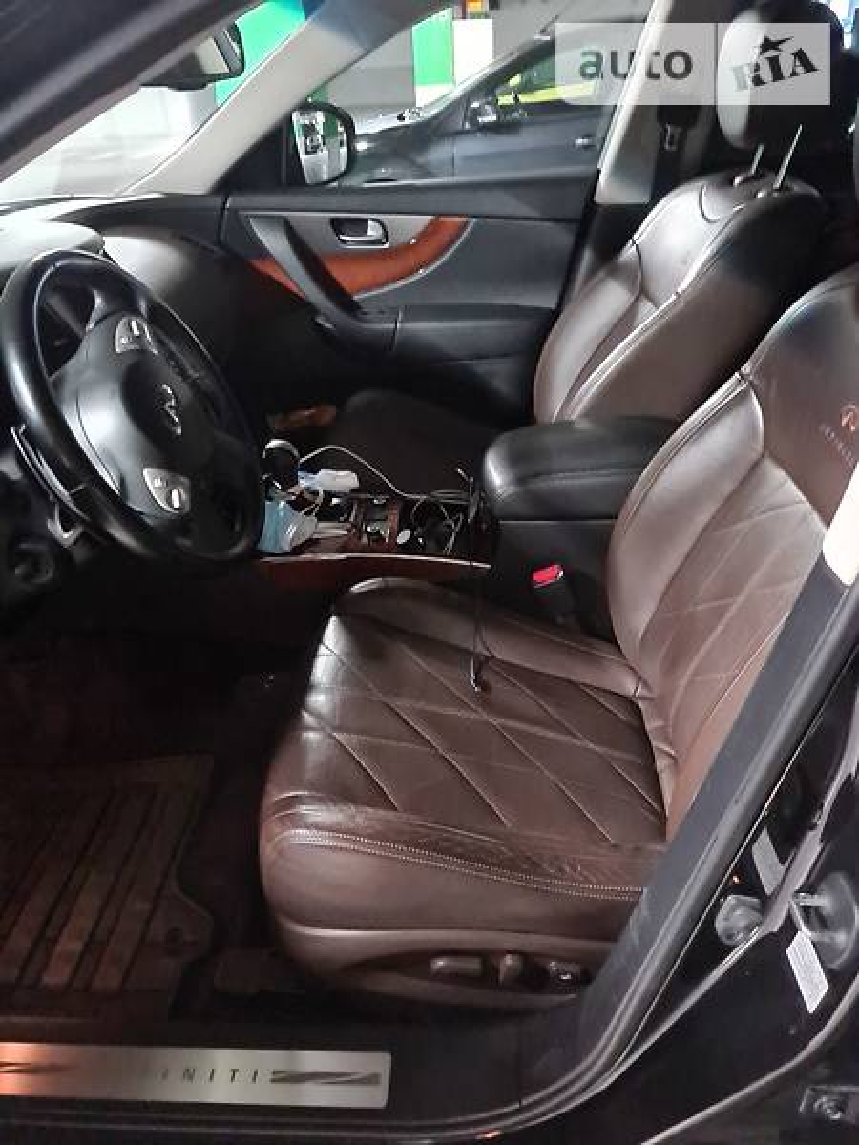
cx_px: 430
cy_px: 572
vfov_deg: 67.3
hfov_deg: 53.1
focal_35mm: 26
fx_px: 860
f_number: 1.8
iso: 1250
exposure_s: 1/17
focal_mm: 5.4
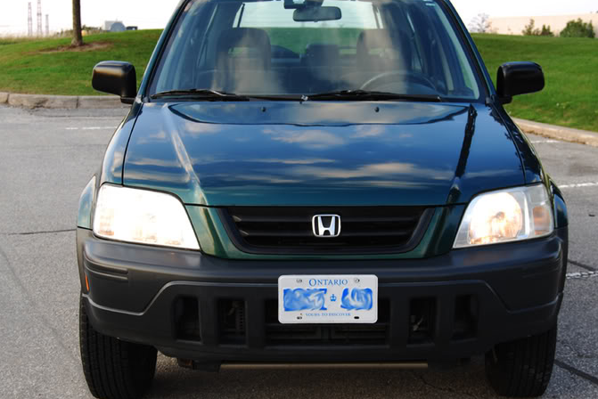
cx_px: 314
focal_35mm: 68
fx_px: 1130
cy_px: 204
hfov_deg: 29.6
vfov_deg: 20.0
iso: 100
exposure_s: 1/25
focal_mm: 38
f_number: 6.3
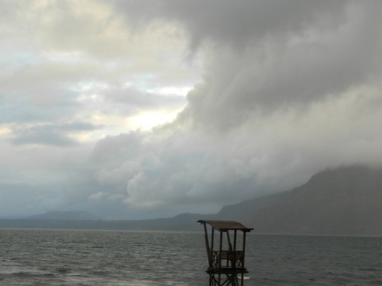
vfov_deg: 21.8
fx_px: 739
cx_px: 74
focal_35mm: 67
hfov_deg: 28.3
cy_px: 190
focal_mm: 7.3
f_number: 3.5
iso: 80
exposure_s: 1/125
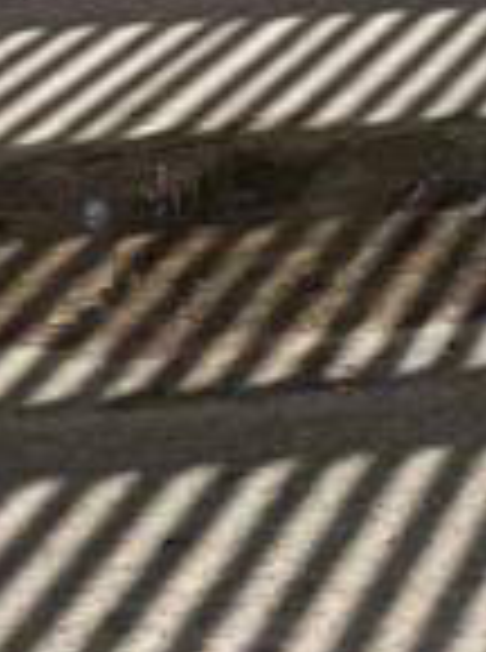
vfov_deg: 10.6
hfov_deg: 6.8
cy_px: -683
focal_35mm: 170
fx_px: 3197
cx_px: 1930
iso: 80
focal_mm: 6.76
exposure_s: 1/5814
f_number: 1.78
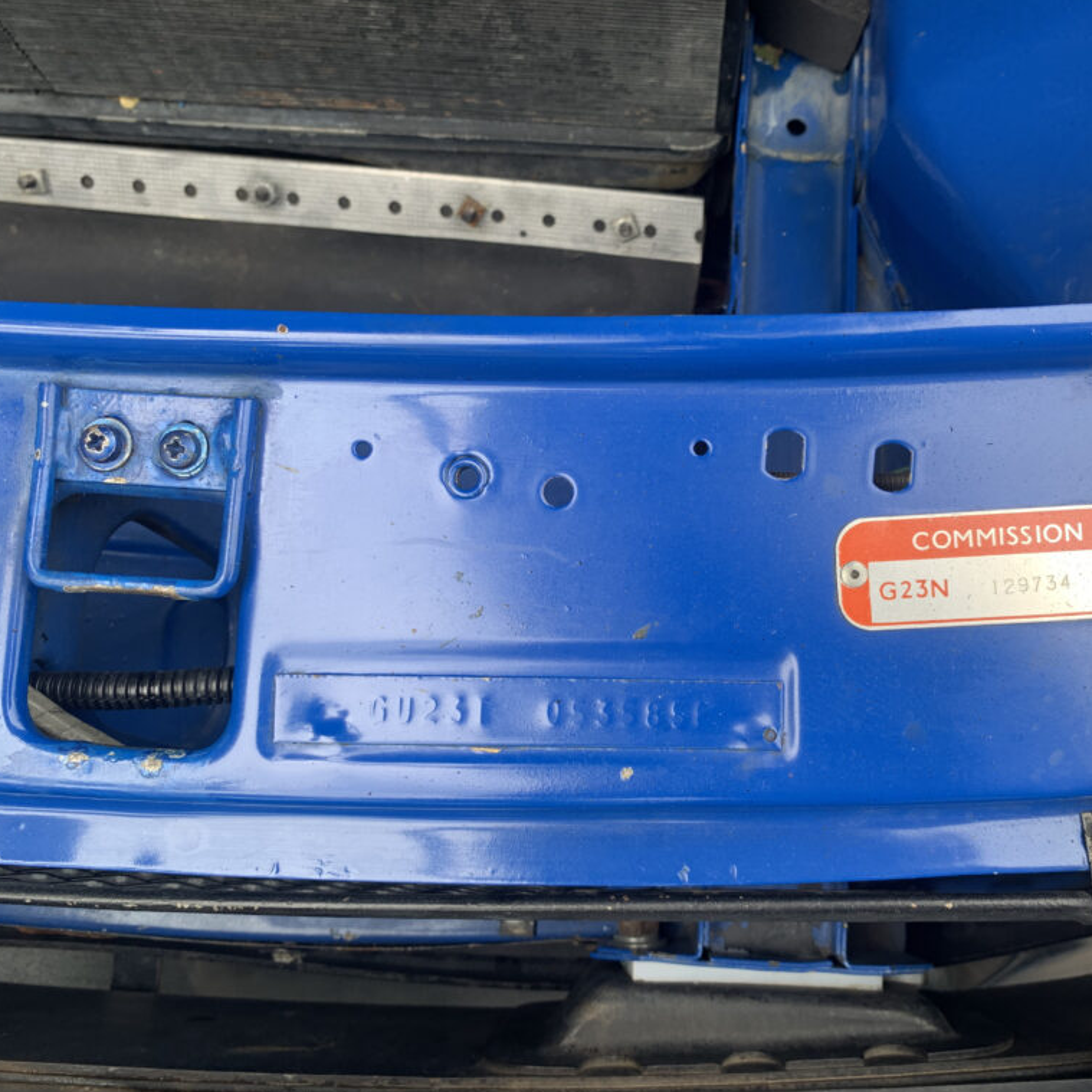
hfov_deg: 52.2
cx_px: 659
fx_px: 1106
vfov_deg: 52.5
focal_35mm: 31
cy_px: 548
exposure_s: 1/202
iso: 25
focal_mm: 4.25
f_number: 1.8
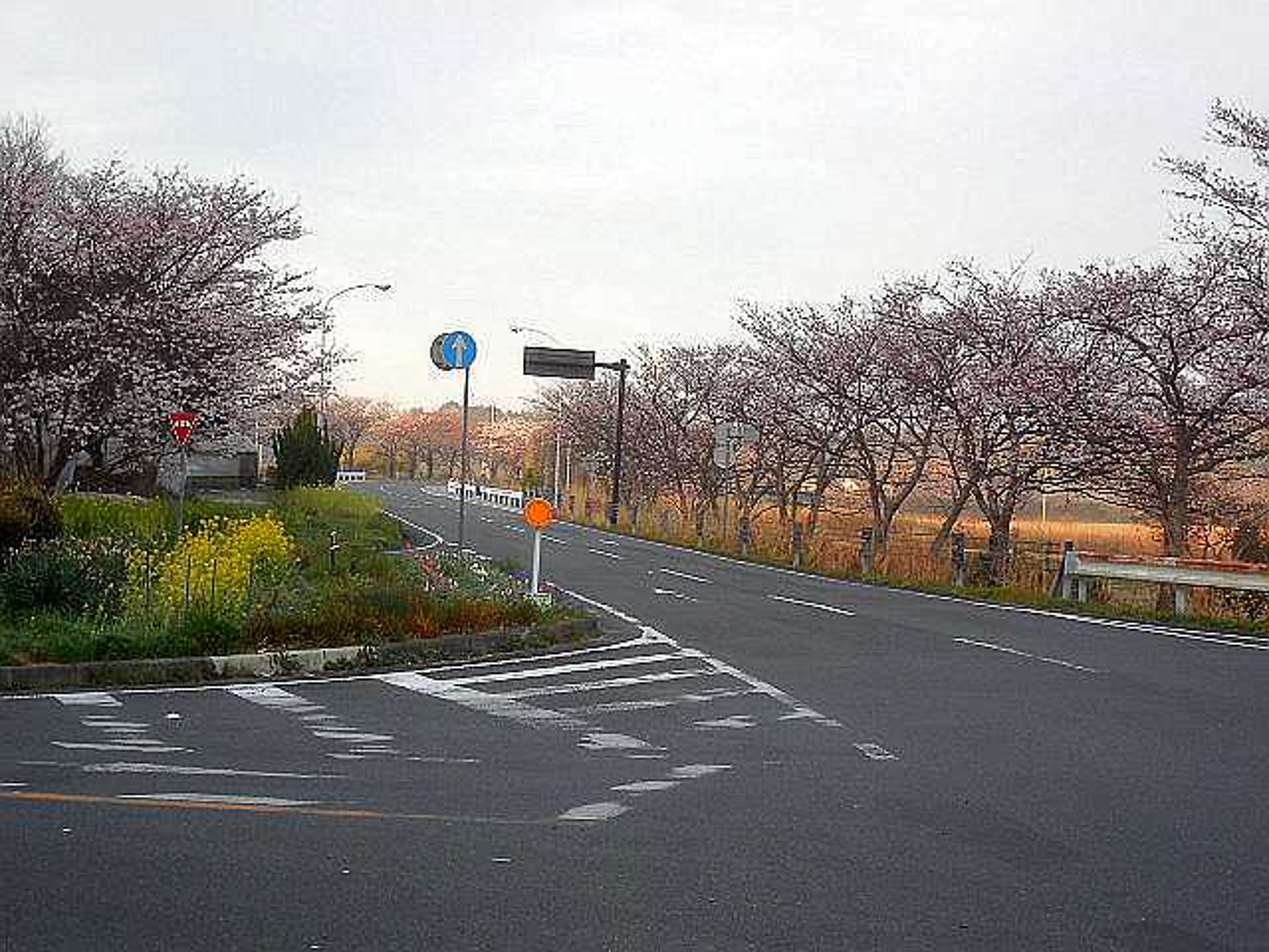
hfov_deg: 31.7
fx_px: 2236
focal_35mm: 61
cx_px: 634
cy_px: 476
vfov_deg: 24.0
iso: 125
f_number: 4.3
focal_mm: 11
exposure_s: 1/125
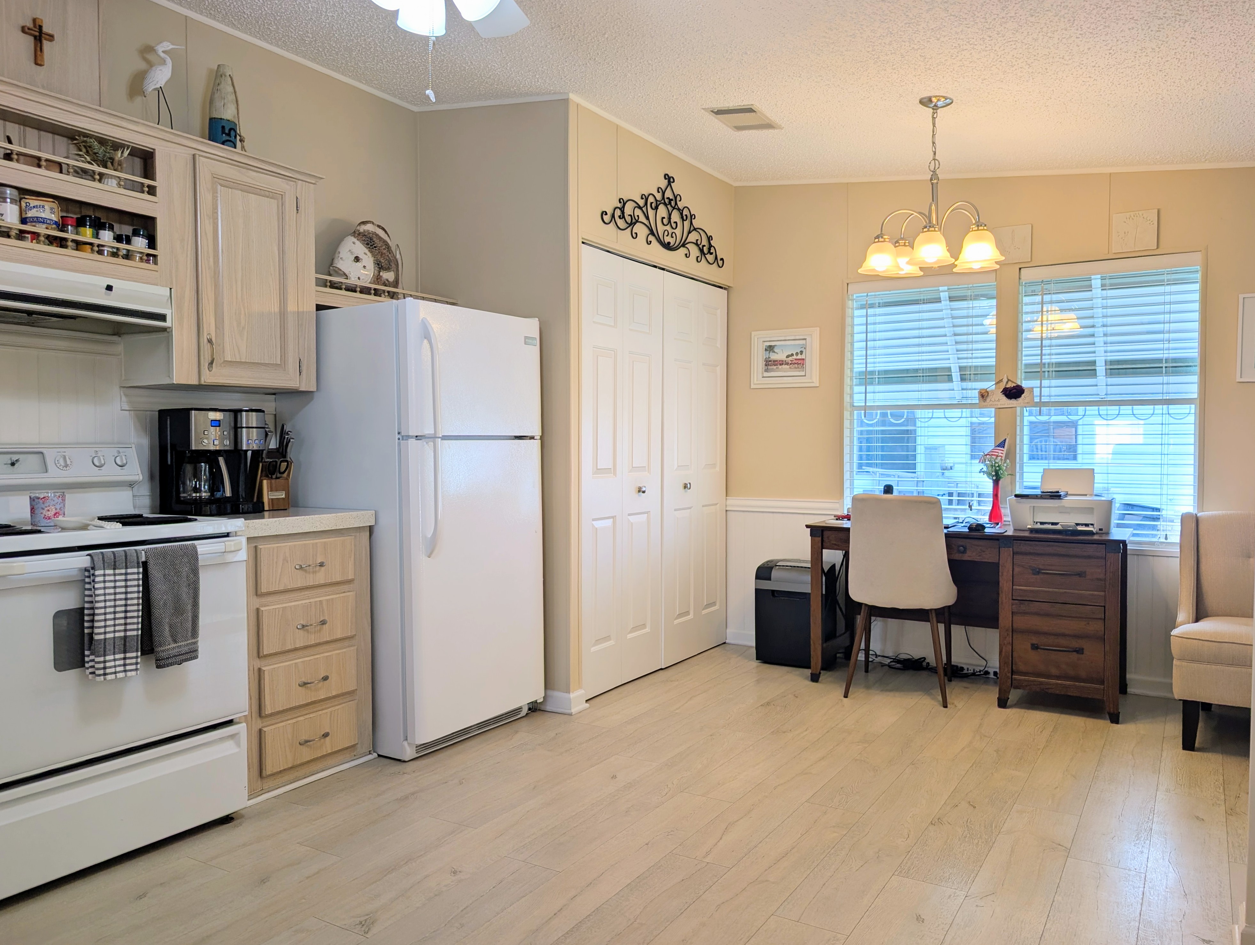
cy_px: 472
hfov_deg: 71.5
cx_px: 628
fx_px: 871
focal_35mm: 24
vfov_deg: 56.9
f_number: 1.68
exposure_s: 1/122
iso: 26
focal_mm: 6.9
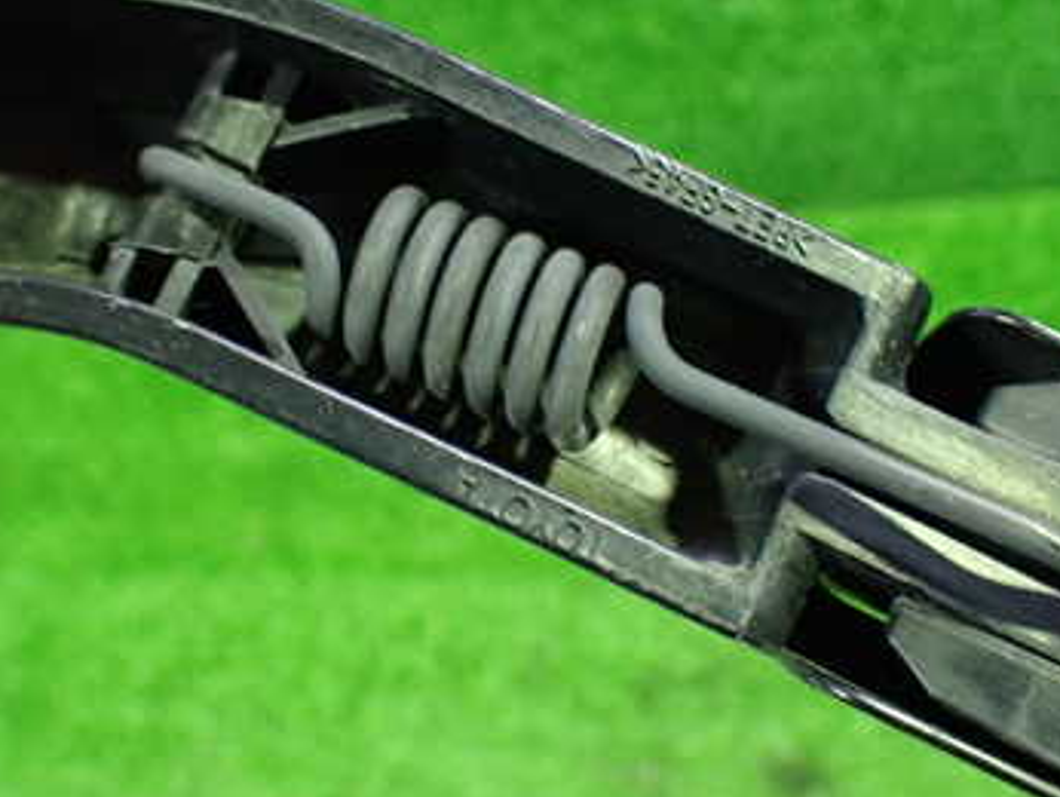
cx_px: 548
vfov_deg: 28.0
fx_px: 1593
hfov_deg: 36.8
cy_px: 343
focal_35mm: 52
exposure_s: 1/30
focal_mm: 5.4
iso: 800
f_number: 2.3
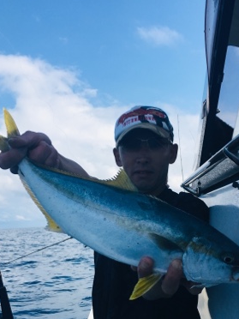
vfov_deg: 47.6
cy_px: 193
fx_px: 359
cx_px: 137
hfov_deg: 36.7
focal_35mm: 39
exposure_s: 1/1748
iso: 25
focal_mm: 4.15
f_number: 2.2
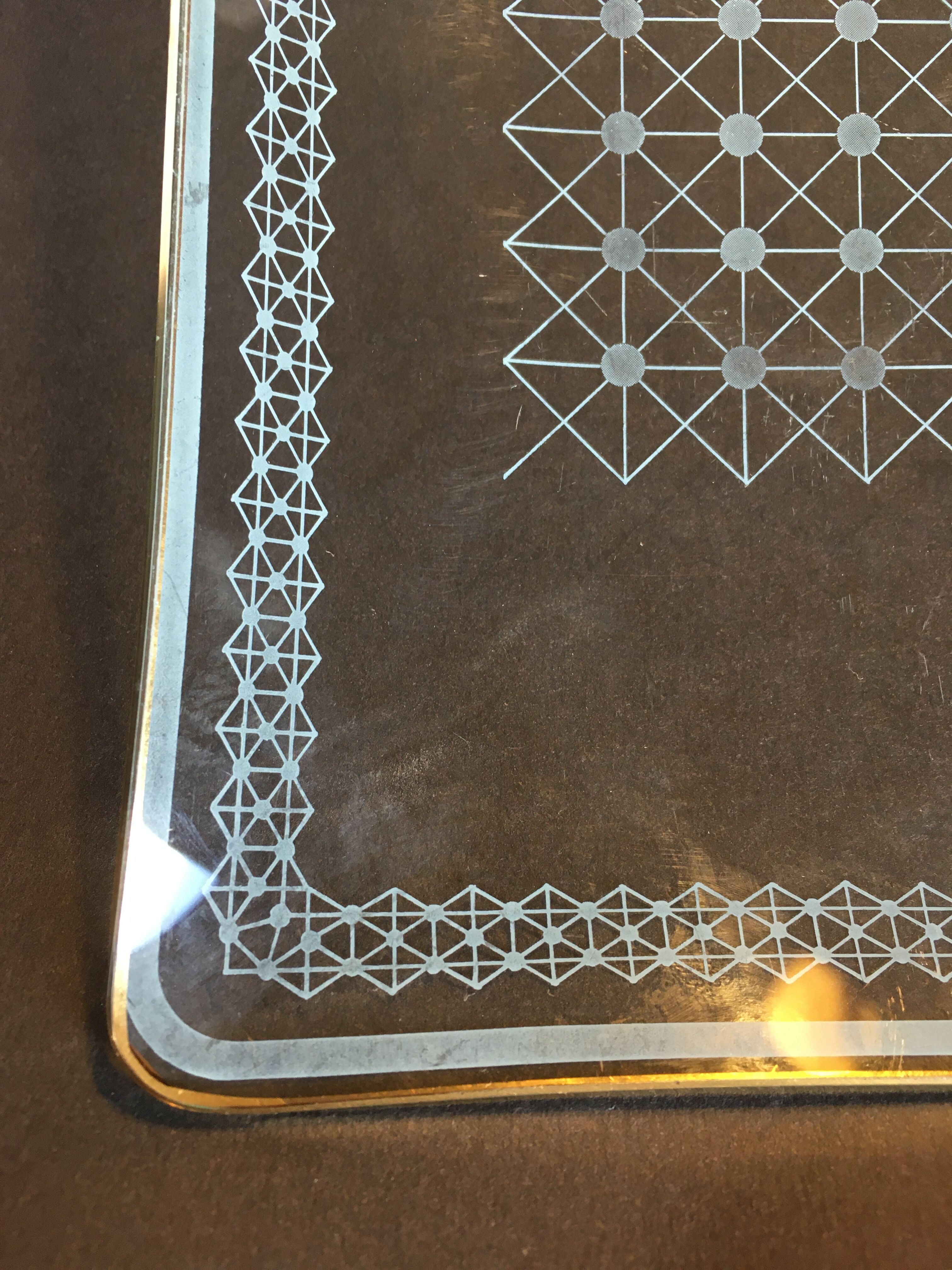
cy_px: 635
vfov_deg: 61.7
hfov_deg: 48.2
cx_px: 476
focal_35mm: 29
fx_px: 1063
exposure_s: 1/33
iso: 80
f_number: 2.2
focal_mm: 4.15
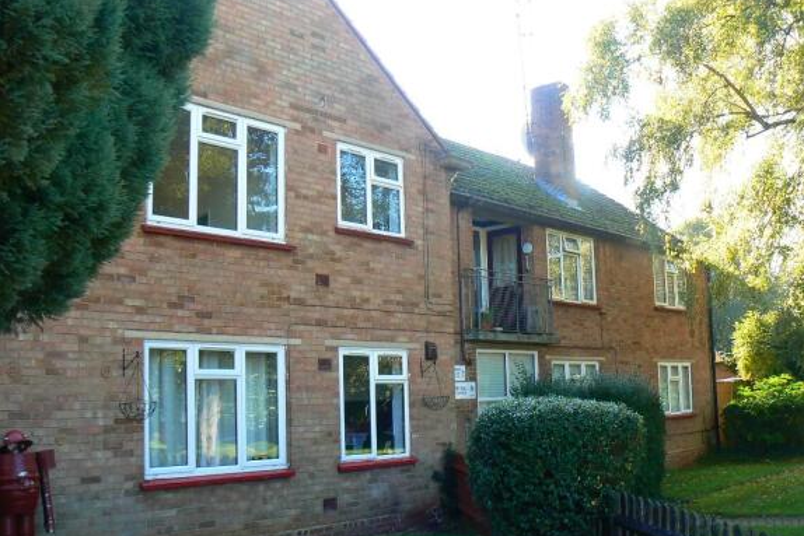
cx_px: 407
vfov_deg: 35.0
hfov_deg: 50.7
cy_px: 299
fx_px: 849
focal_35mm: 38
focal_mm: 6
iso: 80
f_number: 3.6
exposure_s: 1/50
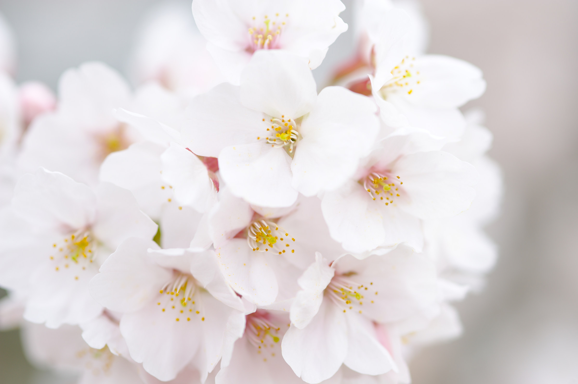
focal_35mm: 105
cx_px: 289
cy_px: 192
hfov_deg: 19.5
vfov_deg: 13.0
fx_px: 1684
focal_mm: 105
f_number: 5.6
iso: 200
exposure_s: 1/200
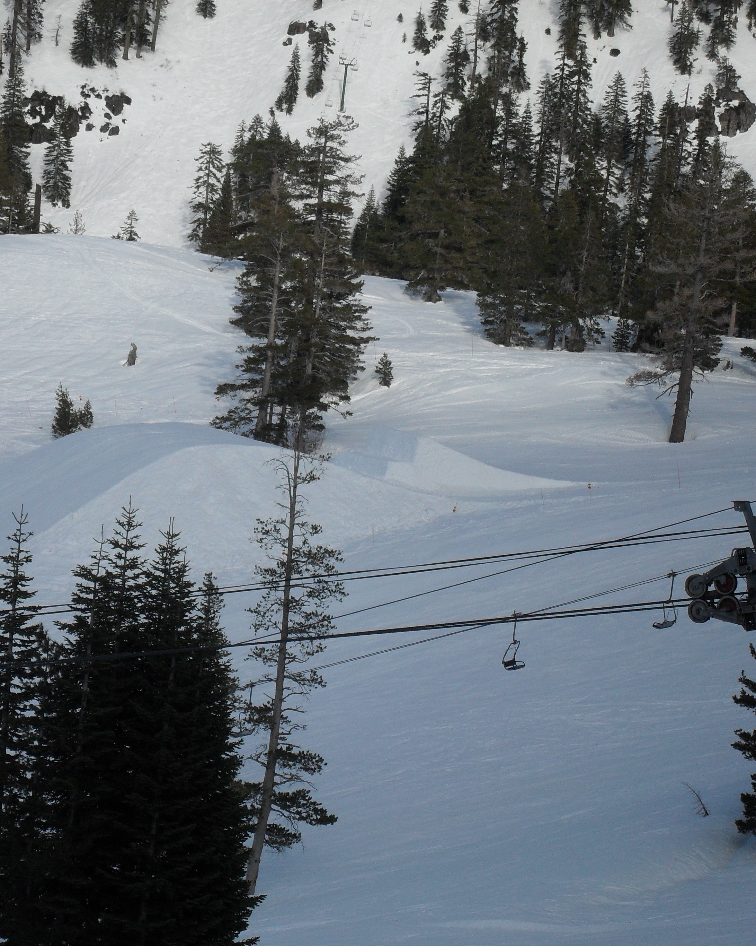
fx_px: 3832
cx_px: 261
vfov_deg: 14.1
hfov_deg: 11.3
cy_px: 474
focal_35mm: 137
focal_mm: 18.6
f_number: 5.2
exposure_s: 1/500
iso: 100
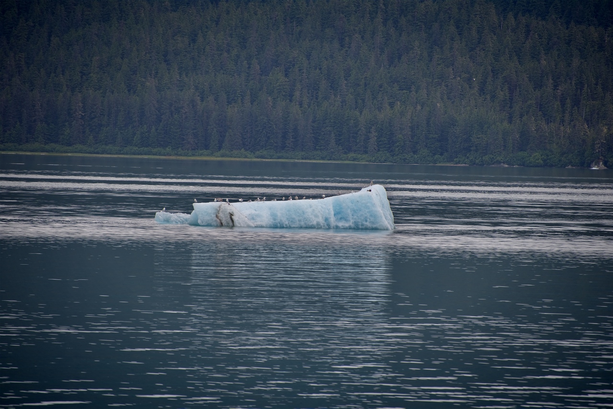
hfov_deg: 6.9
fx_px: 5109
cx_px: 306
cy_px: 204
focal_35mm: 300
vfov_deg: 4.6
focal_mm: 300
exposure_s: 1/640
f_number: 5.6
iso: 180
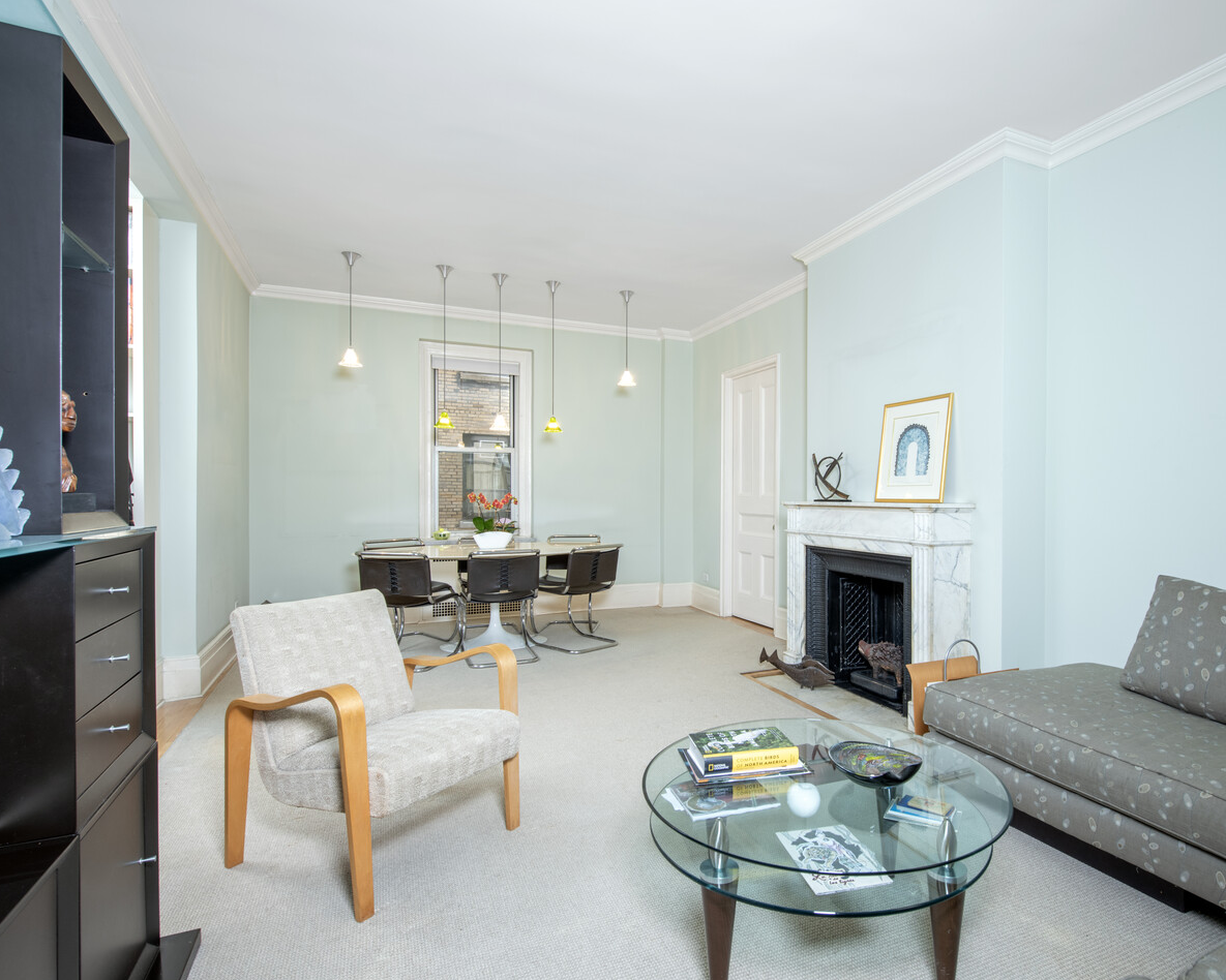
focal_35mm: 19
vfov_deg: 70.8
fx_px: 689
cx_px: 711
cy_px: 516
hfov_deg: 82.6
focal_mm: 16
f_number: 10
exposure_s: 1/5
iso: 200
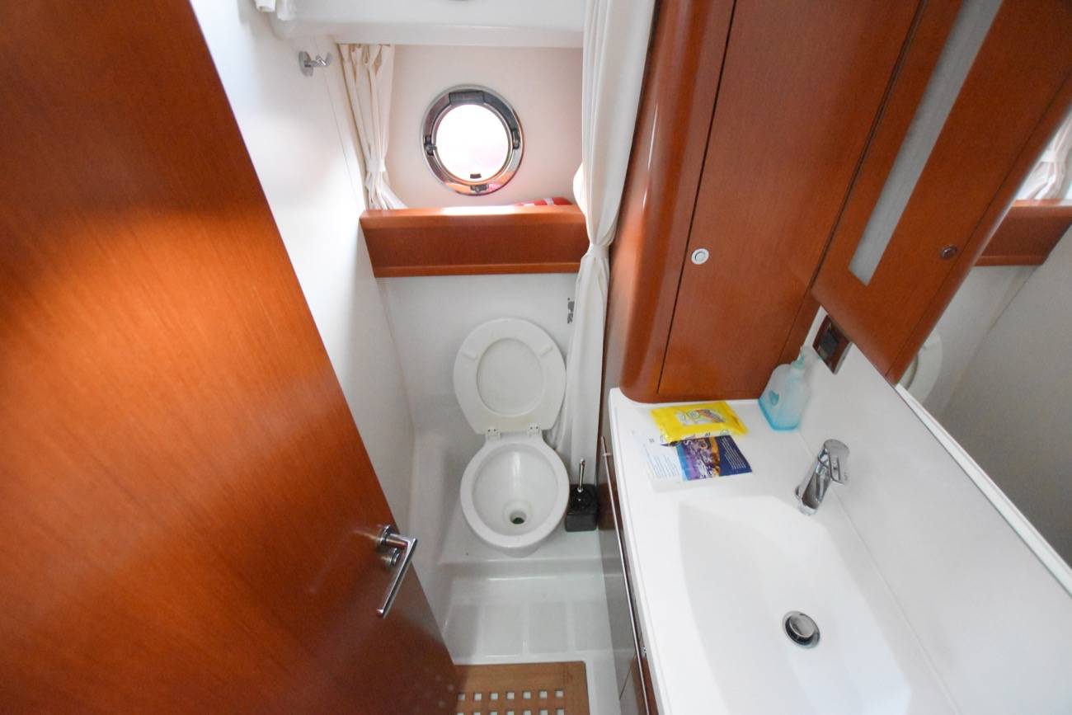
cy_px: 358
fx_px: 447
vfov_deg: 77.3
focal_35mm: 15
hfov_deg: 100.4
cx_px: 536
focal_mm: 10
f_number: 3.5
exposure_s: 1/60
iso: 11400
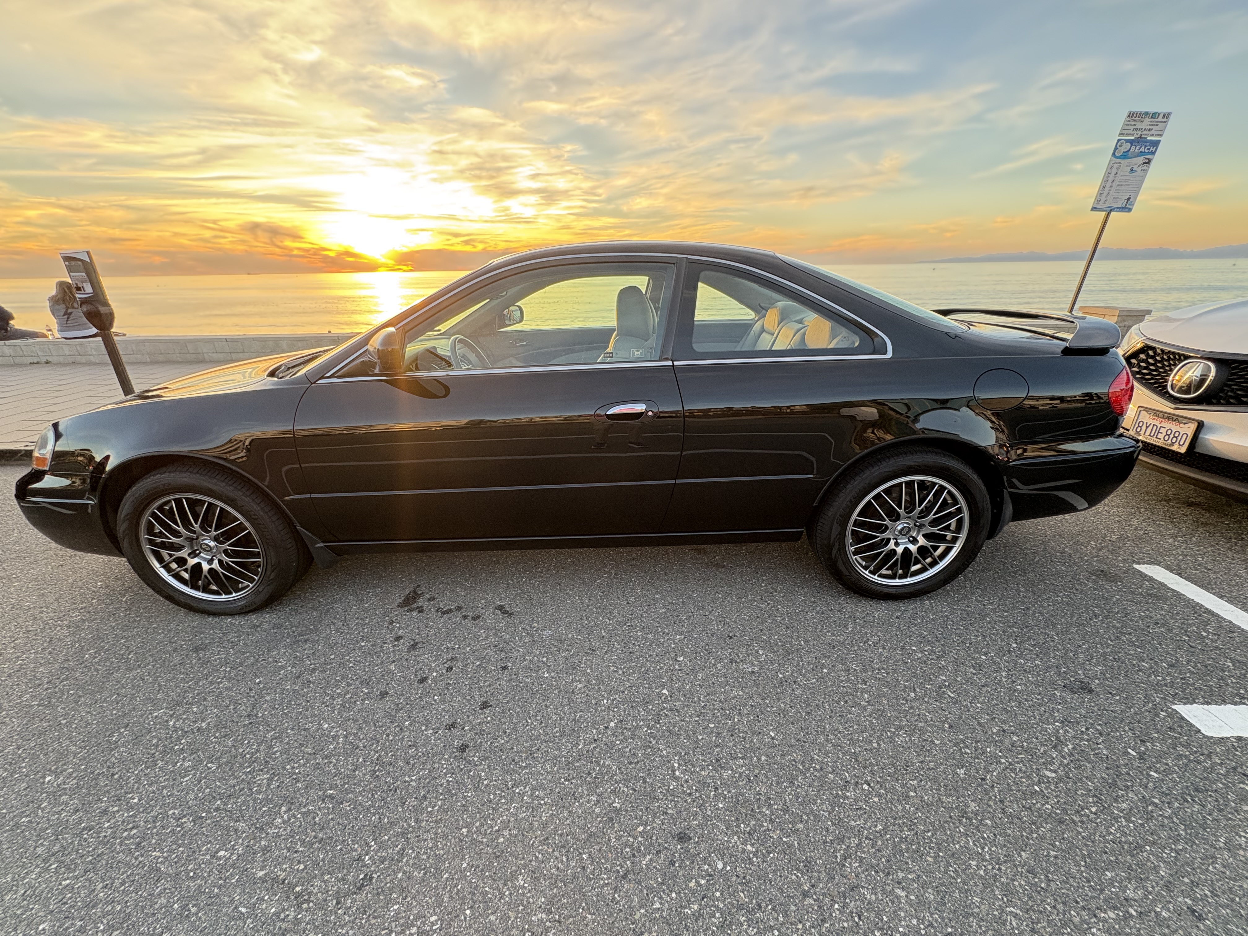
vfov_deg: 85.7
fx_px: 505
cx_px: 624
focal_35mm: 14
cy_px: 468
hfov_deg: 102.1
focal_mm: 2.22
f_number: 2.2
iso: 200
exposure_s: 1/99
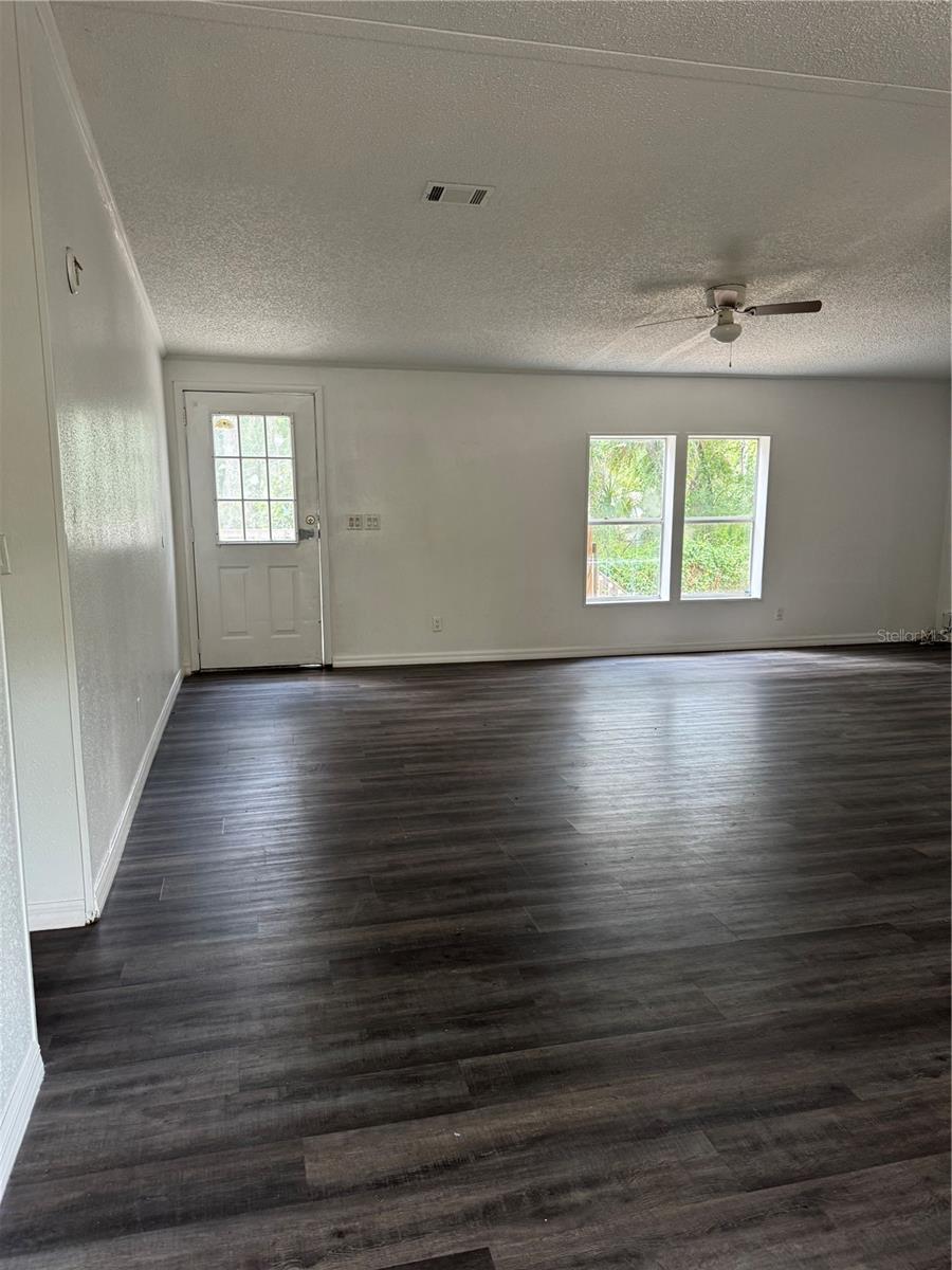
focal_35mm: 24
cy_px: 635
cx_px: 476
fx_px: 880
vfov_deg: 71.6
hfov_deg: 56.8
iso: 200
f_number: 1.78
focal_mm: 6.76
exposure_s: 1/78
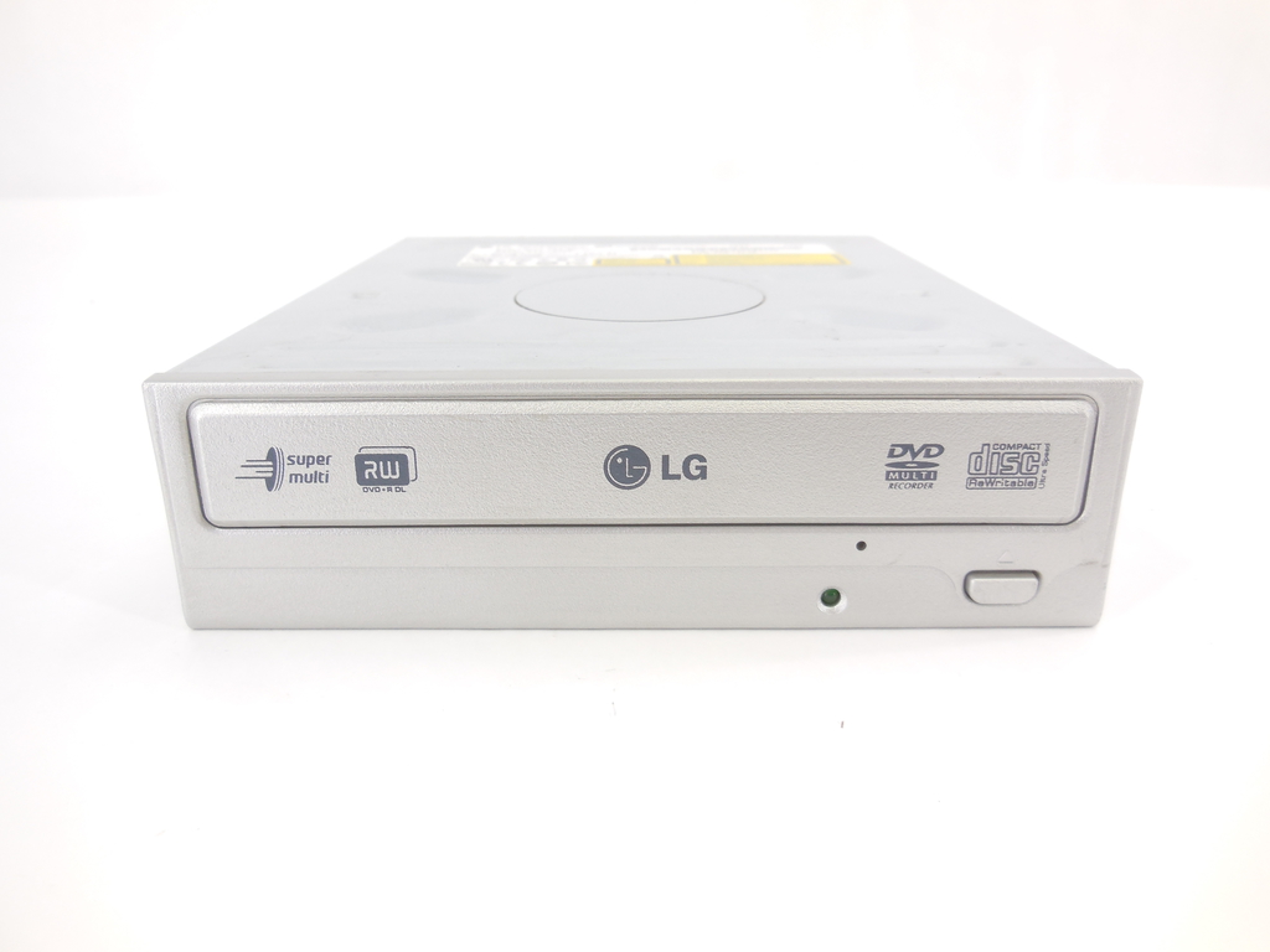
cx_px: 635
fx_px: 917
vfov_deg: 54.9
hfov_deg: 69.4
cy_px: 476
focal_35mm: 25
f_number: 3.1
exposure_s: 1/25
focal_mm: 4.5
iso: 125
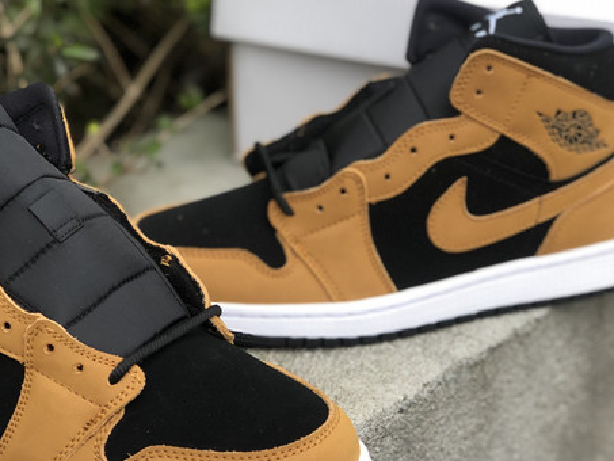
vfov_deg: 17.4
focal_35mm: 85
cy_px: 226
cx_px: 232
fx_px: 1508
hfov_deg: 23.0
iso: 50
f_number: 2.4
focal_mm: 6
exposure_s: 1/60
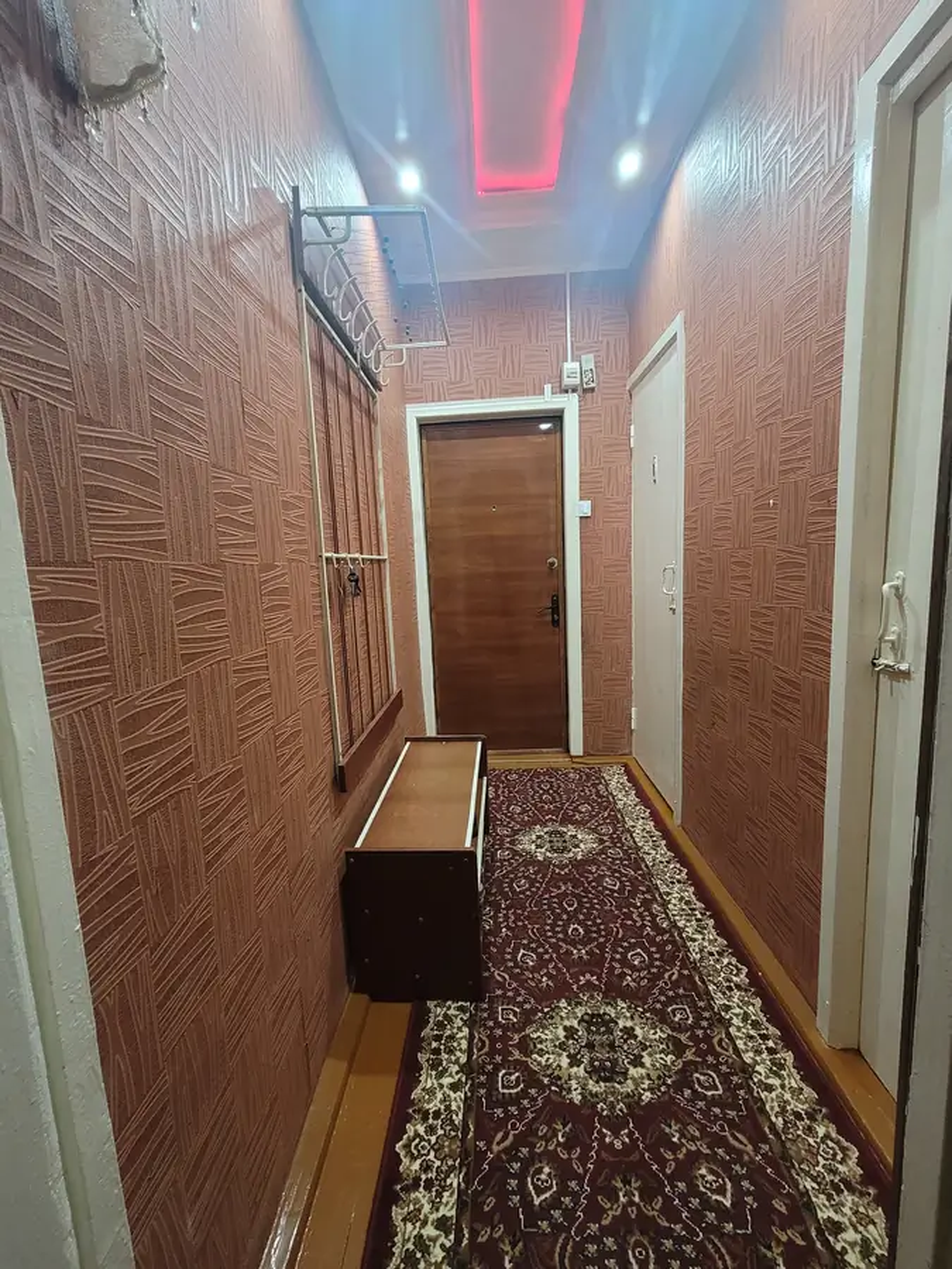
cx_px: 476
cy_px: 634
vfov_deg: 106.2
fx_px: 477
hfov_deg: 89.9
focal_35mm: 13
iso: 320
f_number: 2.2
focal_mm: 2.2
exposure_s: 1/33
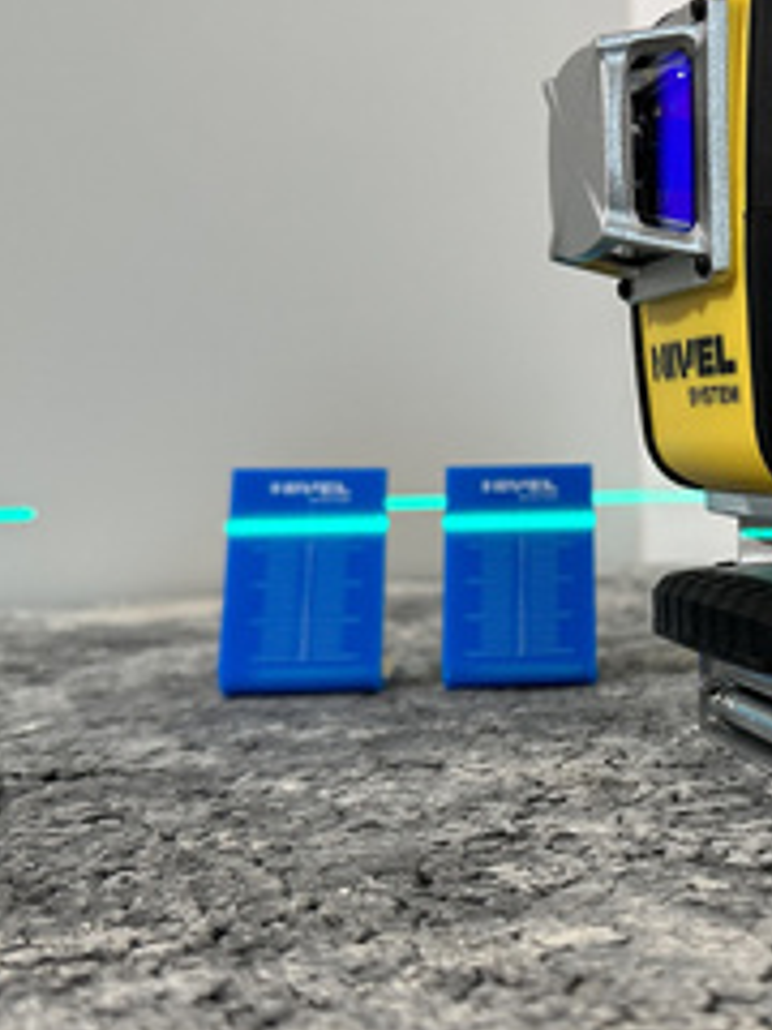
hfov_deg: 30.6
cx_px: 708
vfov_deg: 42.1
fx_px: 1338
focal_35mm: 45
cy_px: 541
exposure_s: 1/84
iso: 250
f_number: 1.78
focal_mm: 6.86
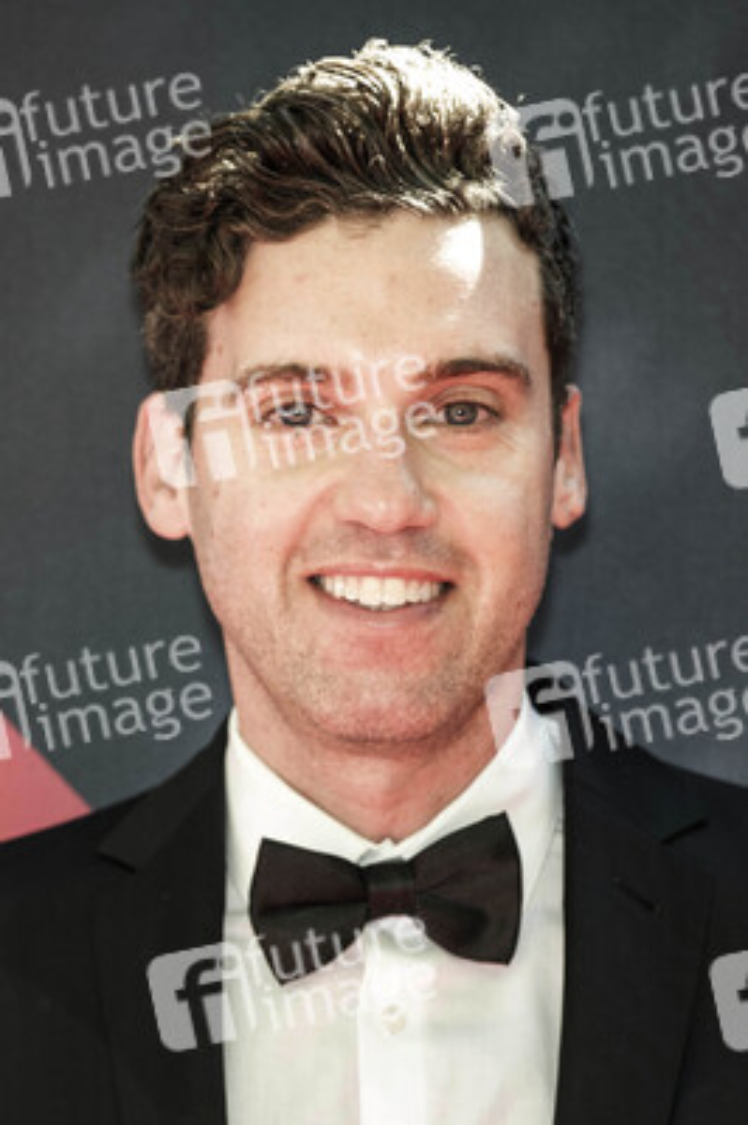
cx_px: 374
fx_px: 3278
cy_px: 562
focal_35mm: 105
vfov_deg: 19.5
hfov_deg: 13.0
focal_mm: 105
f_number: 5.6
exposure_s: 1/200
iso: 800
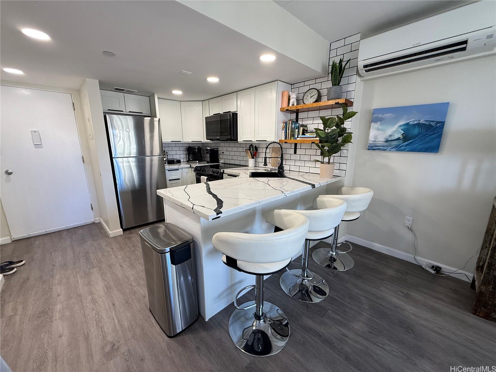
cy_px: 186
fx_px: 201
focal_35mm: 14
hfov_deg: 102.1
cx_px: 248
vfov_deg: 85.7
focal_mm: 2.22
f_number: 2.2
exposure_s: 1/120
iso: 160
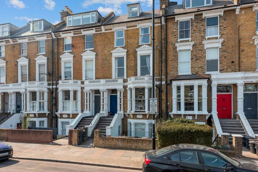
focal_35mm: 22
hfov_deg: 78.6
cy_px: 86
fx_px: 158
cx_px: 129
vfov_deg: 57.2
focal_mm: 22
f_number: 8
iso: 100
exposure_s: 1/250
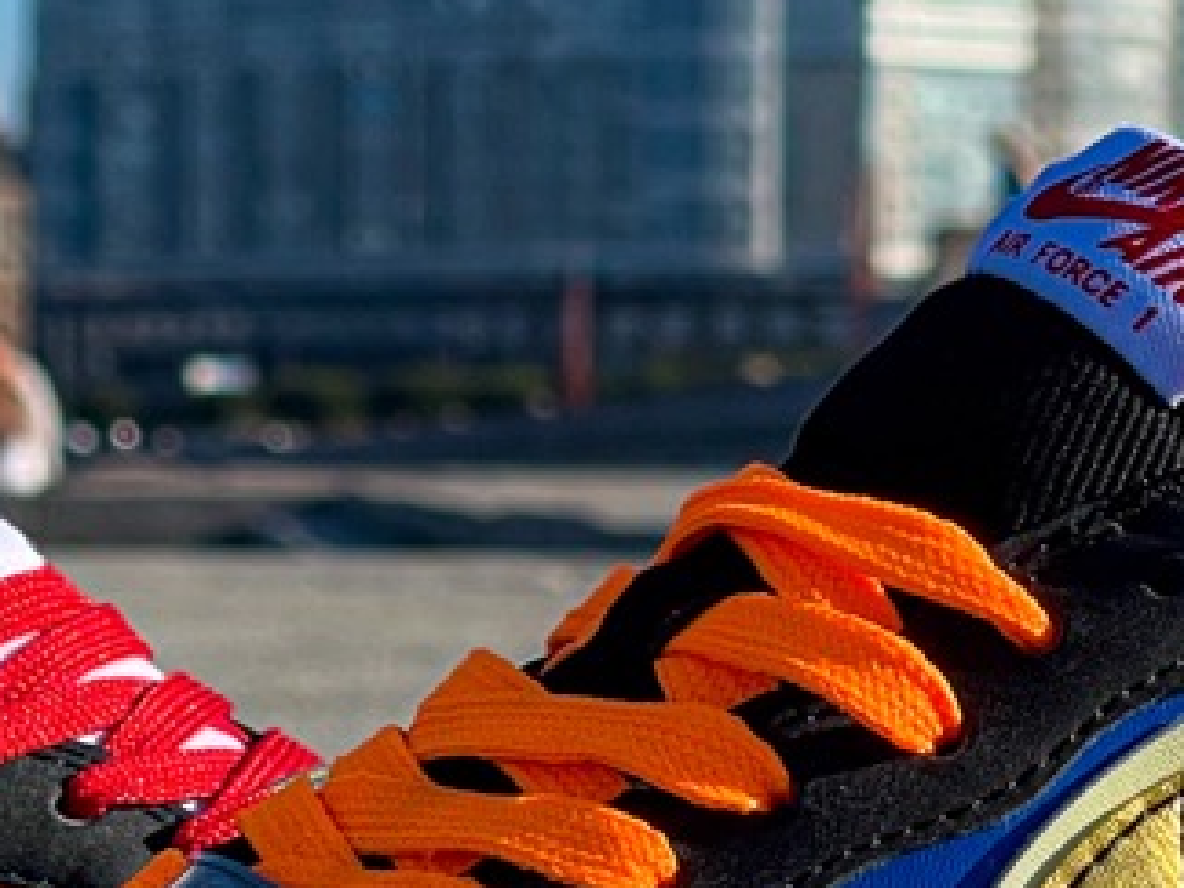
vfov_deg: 5.9
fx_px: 8654
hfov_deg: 7.8
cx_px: 281
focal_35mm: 253
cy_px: 581
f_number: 2.2
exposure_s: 1/1000
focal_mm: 7.5
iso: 20
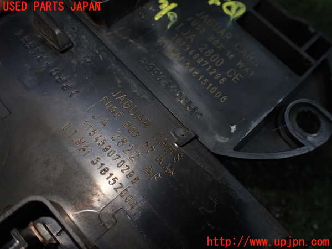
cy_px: 124
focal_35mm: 30
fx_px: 288
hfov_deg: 60.0
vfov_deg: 46.8
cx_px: 166
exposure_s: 1/125
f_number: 2.3
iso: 250
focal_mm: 5.4
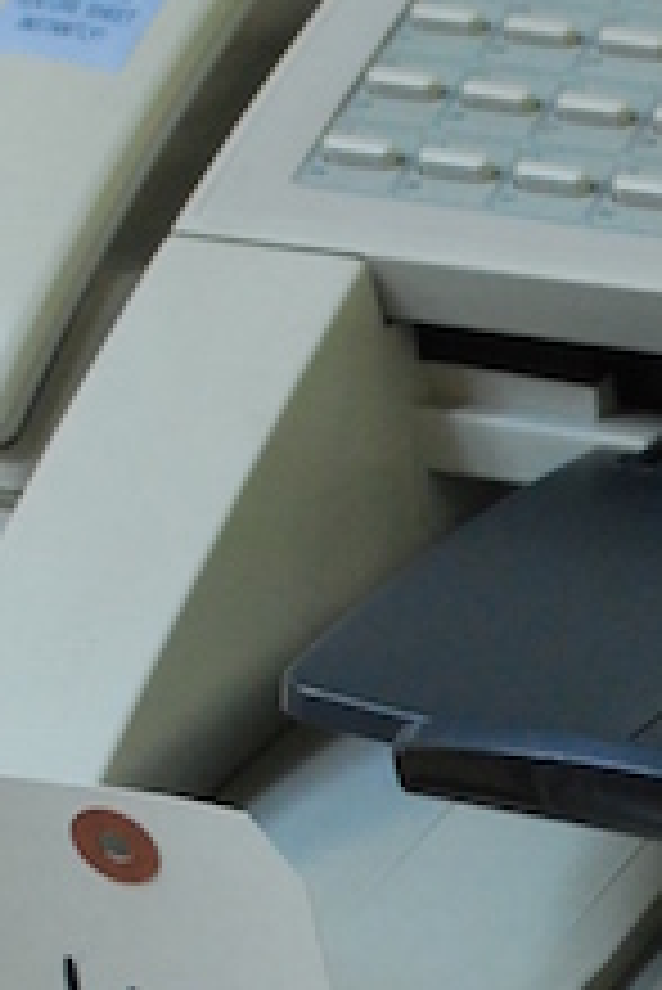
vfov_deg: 12.2
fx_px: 4626
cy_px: 819
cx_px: 1034
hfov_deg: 8.0
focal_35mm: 168
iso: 900
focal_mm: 24
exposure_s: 1/30
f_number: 4.2
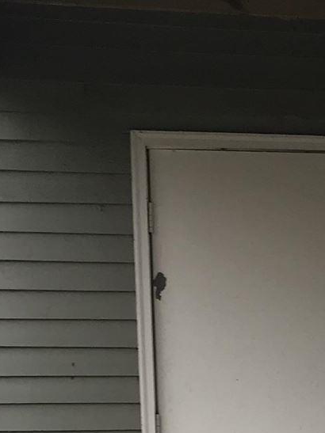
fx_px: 1478
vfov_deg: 15.3
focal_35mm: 118
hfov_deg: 12.2
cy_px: 670
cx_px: 414
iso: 25
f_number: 1.8
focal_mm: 3.99
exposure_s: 1/60
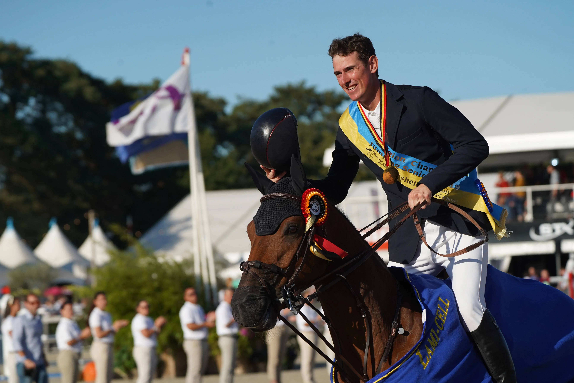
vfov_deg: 7.2
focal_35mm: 190
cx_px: 287
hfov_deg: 10.8
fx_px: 3029
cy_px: 192
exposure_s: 1/4000
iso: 1000
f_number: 7.1
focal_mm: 190
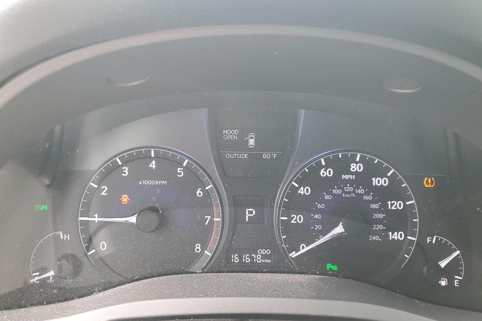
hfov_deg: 65.5
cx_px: 245
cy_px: 174
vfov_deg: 46.4
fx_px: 375
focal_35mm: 28
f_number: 1.5
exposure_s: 1/60.2
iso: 62
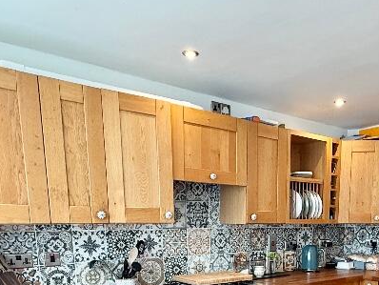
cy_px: 294
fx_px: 394
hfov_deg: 50.3
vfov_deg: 35.4
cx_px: 256
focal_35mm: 36
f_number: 2.2
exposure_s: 1/50
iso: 200
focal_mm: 2.22
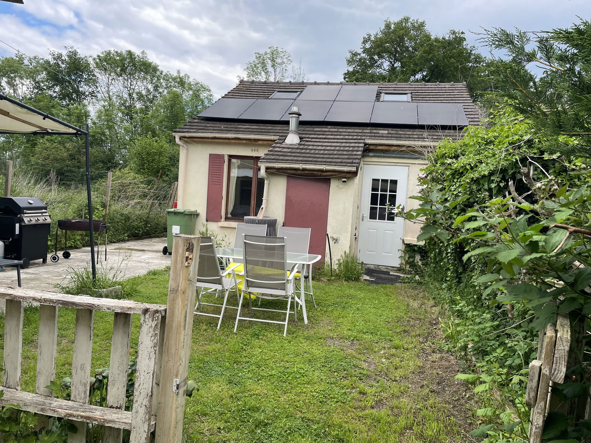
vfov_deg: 53.1
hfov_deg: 67.3
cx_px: 296
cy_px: 222
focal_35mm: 26
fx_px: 444
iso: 32
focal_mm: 4.2
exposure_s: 1/1125
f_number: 1.6
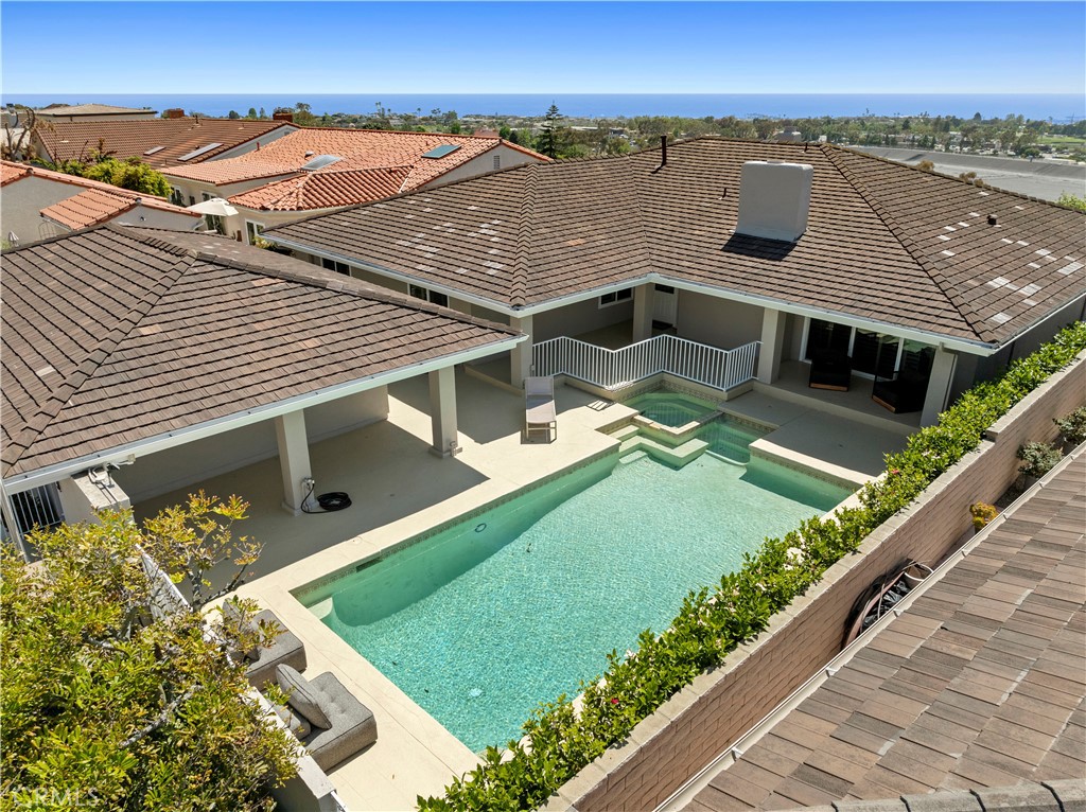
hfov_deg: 71.6
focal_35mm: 24
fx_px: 752
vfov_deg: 56.7
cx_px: 543
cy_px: 406
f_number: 2.8
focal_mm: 12.29
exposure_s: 1/4000
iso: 120
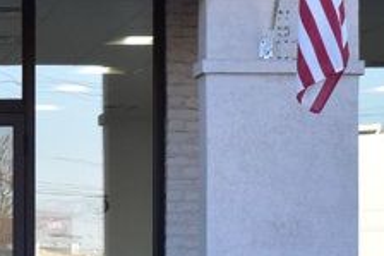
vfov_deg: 6.4
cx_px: -141
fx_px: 2263
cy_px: 282
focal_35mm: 212
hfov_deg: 9.5
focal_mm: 31
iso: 400
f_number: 9
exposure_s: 1/160
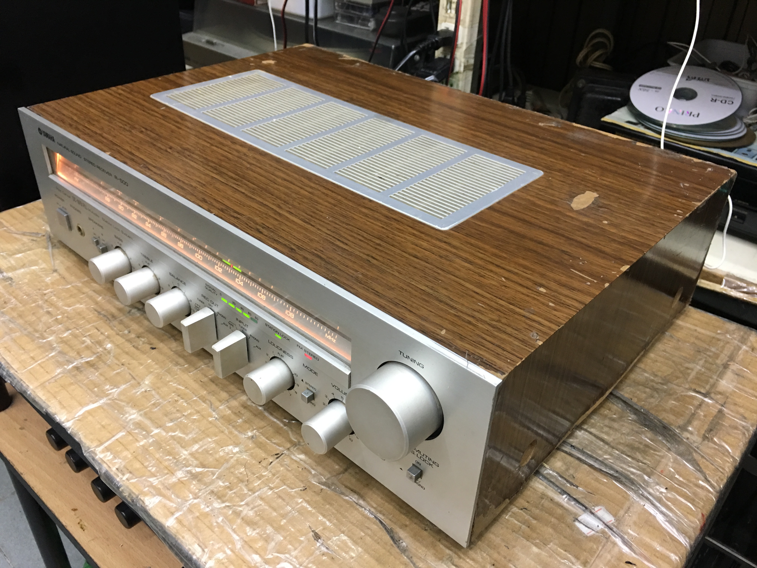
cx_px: 378
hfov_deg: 61.7
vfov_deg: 48.2
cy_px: 284
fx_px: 634
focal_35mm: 29
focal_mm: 4.15
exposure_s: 1/17
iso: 80
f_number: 2.2
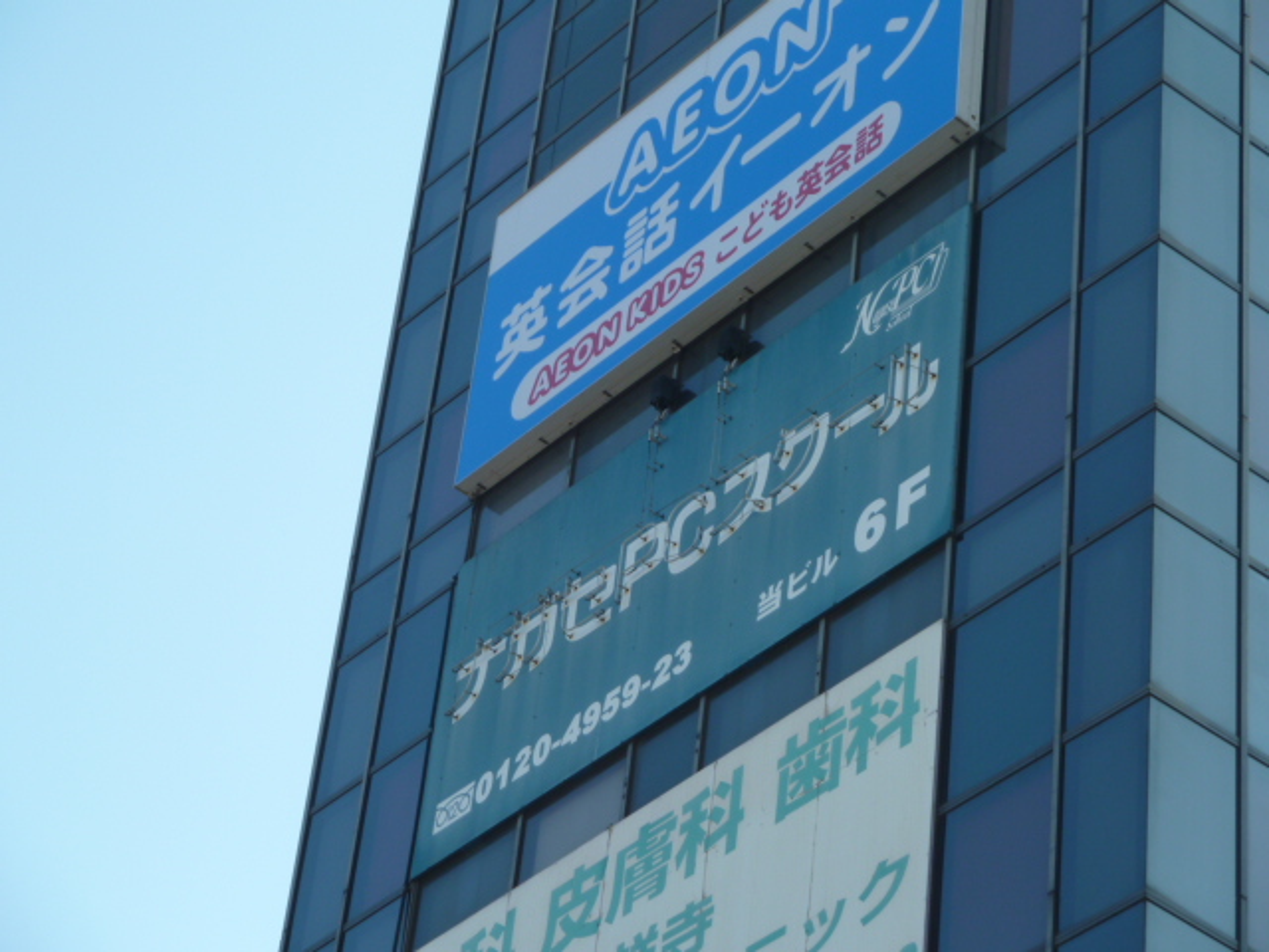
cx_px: 634
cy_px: 476
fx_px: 4362
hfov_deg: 16.6
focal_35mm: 119
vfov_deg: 12.5
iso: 80
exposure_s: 1/200
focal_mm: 19.5
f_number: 4.4
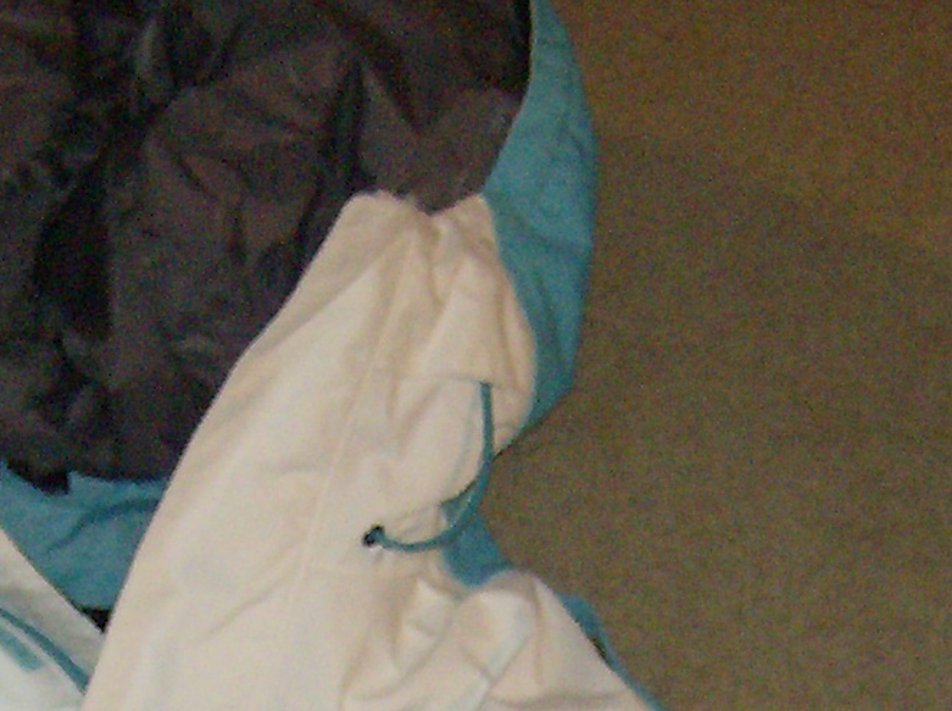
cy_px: 1026
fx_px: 3843
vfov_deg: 10.3
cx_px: 114
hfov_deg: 14.0
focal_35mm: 140
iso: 200
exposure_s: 1/60
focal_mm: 6
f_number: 2.8
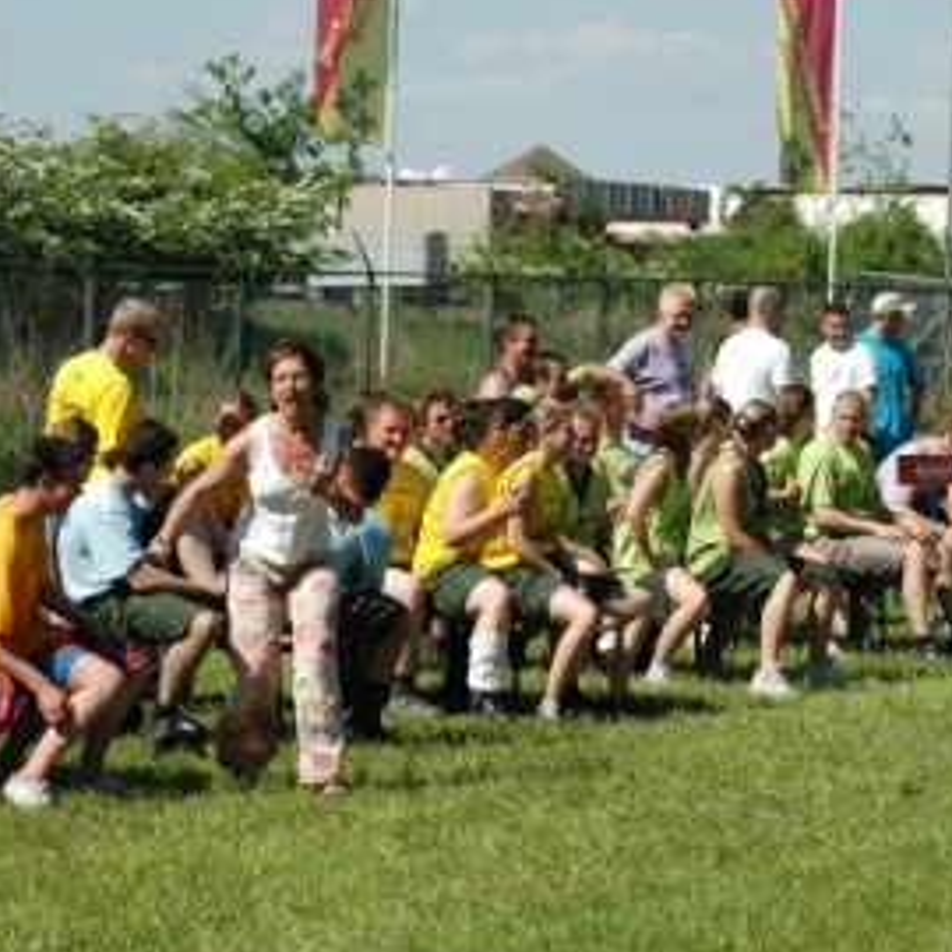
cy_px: 497
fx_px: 4605
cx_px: 578
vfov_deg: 11.8
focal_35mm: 148
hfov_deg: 11.8
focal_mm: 70
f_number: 5.6
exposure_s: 1/2000
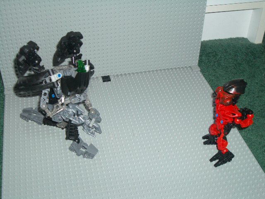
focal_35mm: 49
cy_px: 100
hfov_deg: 38.9
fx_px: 375
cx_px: 132
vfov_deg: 29.7
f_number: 3.1
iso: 100
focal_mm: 8.2
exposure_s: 1/60
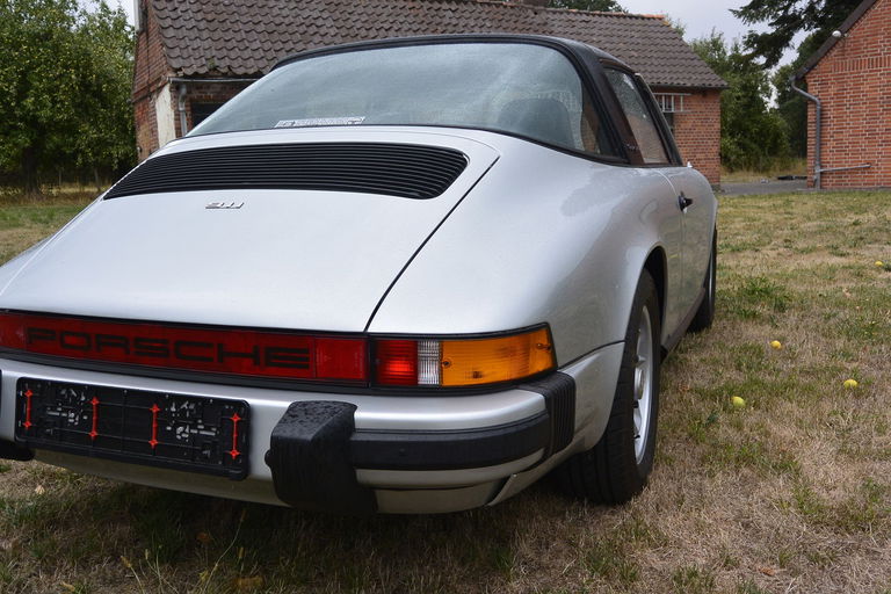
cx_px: 446
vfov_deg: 38.9
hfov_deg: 55.8
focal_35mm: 34
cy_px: 297
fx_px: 841
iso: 160
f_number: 4
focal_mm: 12.7
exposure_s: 1/250
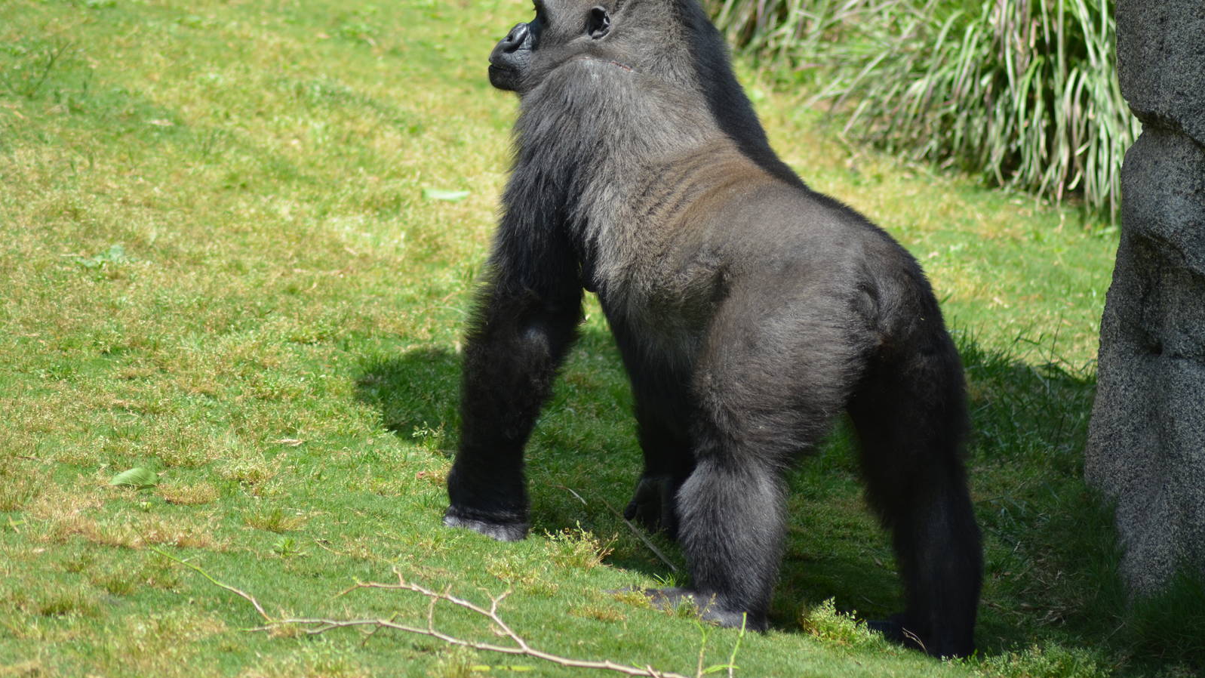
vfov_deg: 3.7
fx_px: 10543
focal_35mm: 330
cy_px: 279
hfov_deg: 6.5
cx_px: 603
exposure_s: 1/1000
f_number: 4.8
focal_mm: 210
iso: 400
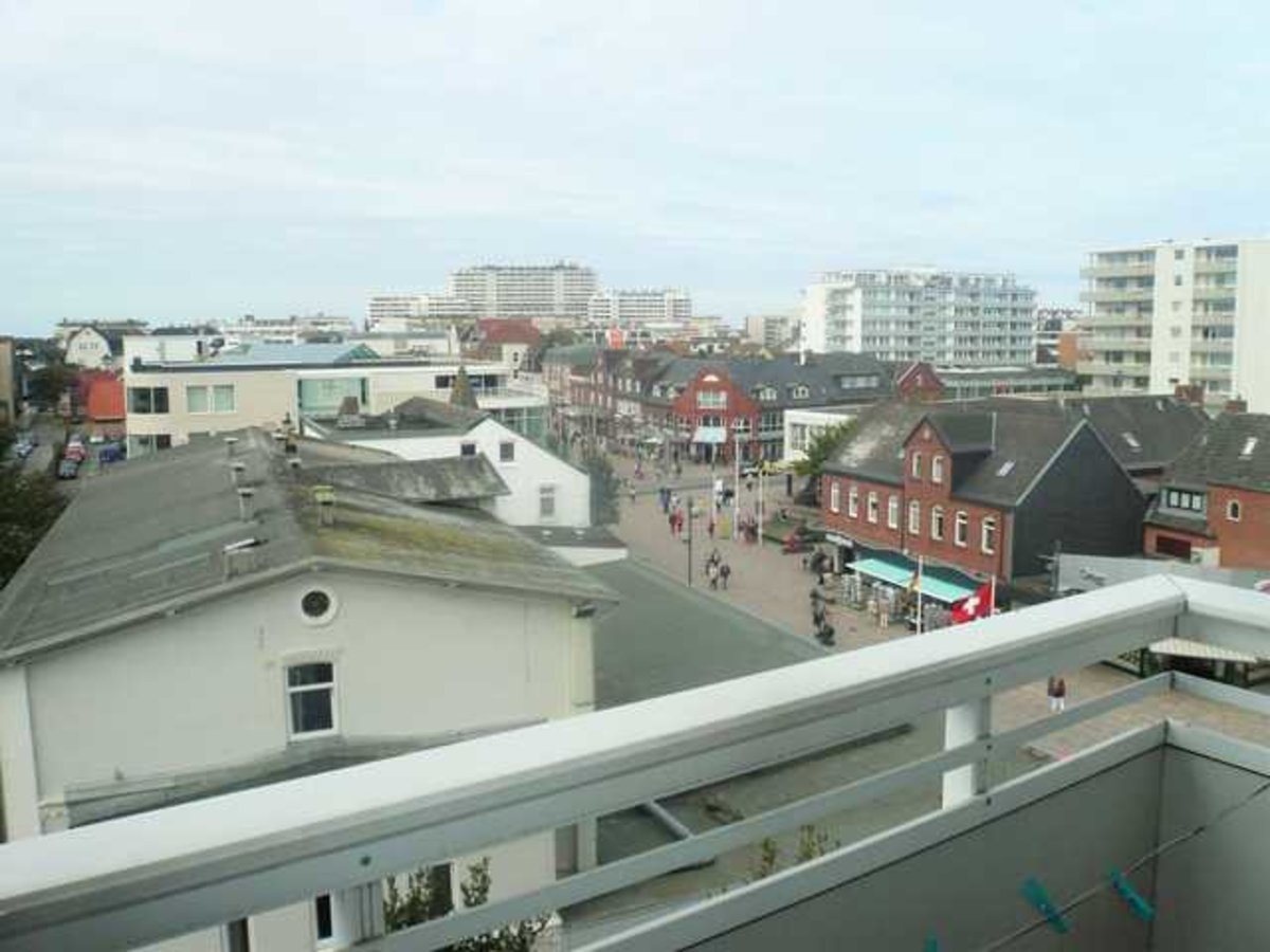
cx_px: 635
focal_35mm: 28
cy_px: 476
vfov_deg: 49.7
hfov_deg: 63.4
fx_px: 1027
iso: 160
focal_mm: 4.6
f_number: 8
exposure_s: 1/200
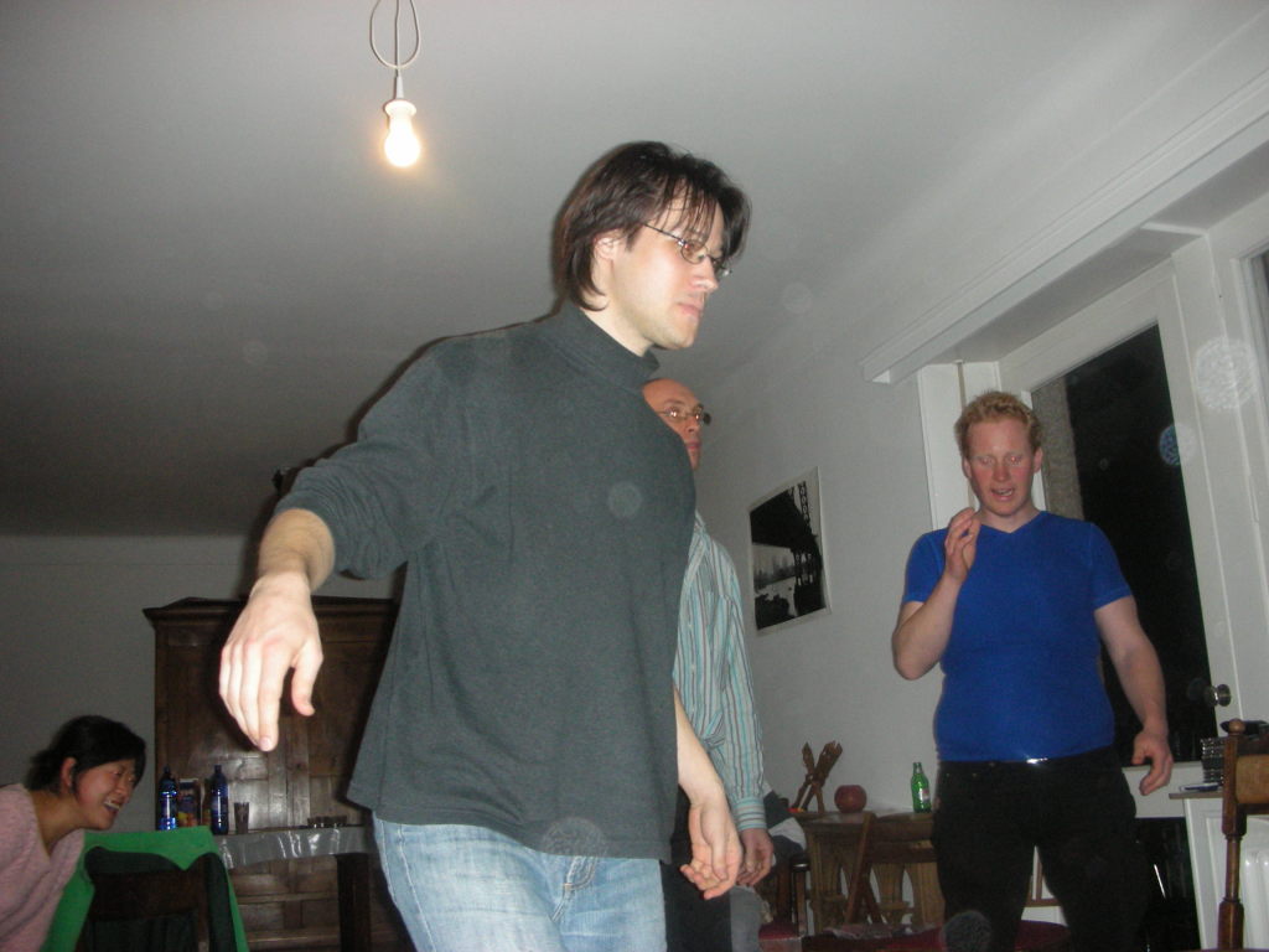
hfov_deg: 52.6
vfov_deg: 40.7
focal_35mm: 35
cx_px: 634
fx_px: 1283
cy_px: 476
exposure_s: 1/60.1
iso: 200
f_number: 3
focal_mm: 5.8
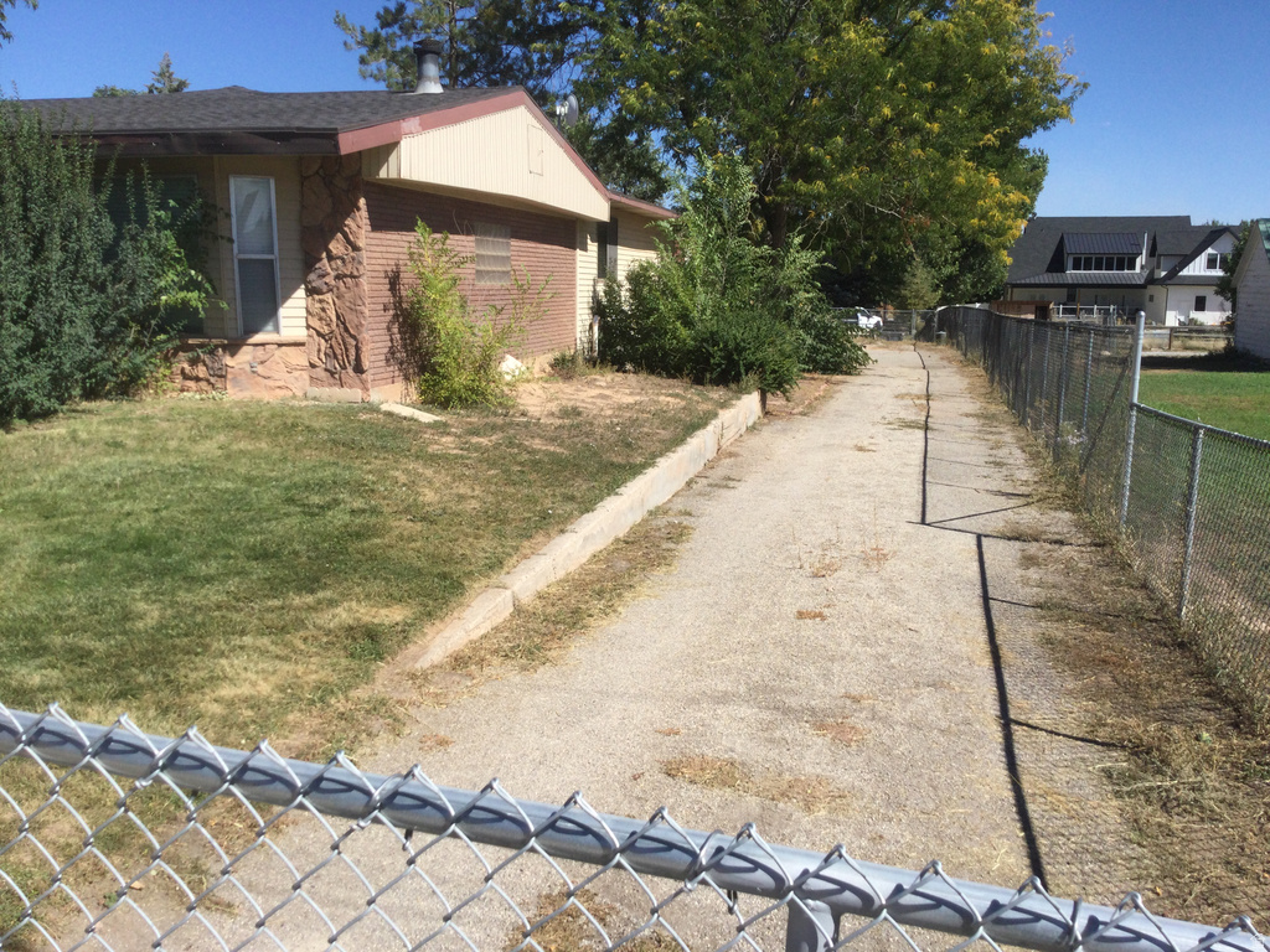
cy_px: 476
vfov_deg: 45.4
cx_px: 635
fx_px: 1137
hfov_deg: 58.4
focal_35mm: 31
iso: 25
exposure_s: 1/1431
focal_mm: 3.3
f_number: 2.4
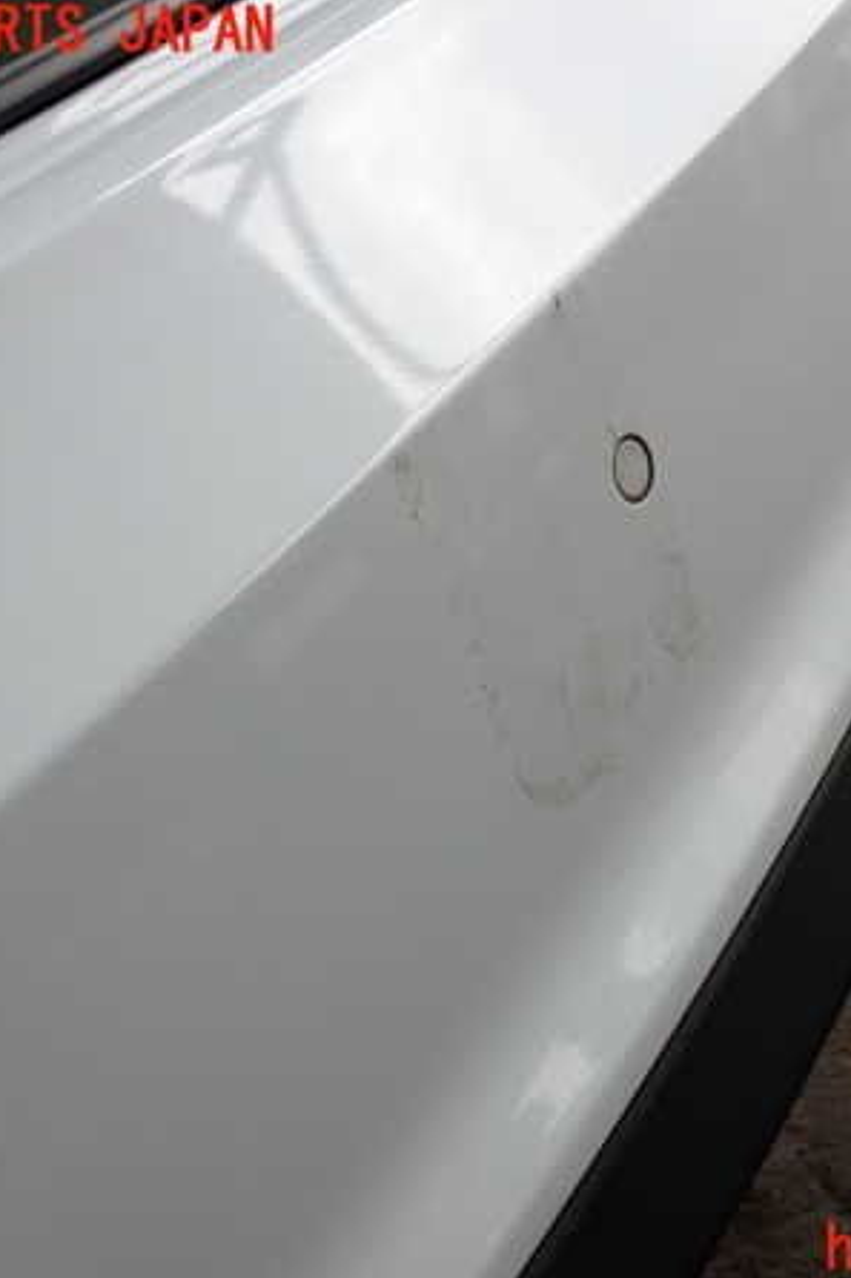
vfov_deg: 46.4
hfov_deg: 31.4
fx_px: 1490
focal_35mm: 42
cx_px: 613
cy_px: 642
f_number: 3.2
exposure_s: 1/160
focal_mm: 5.4
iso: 100
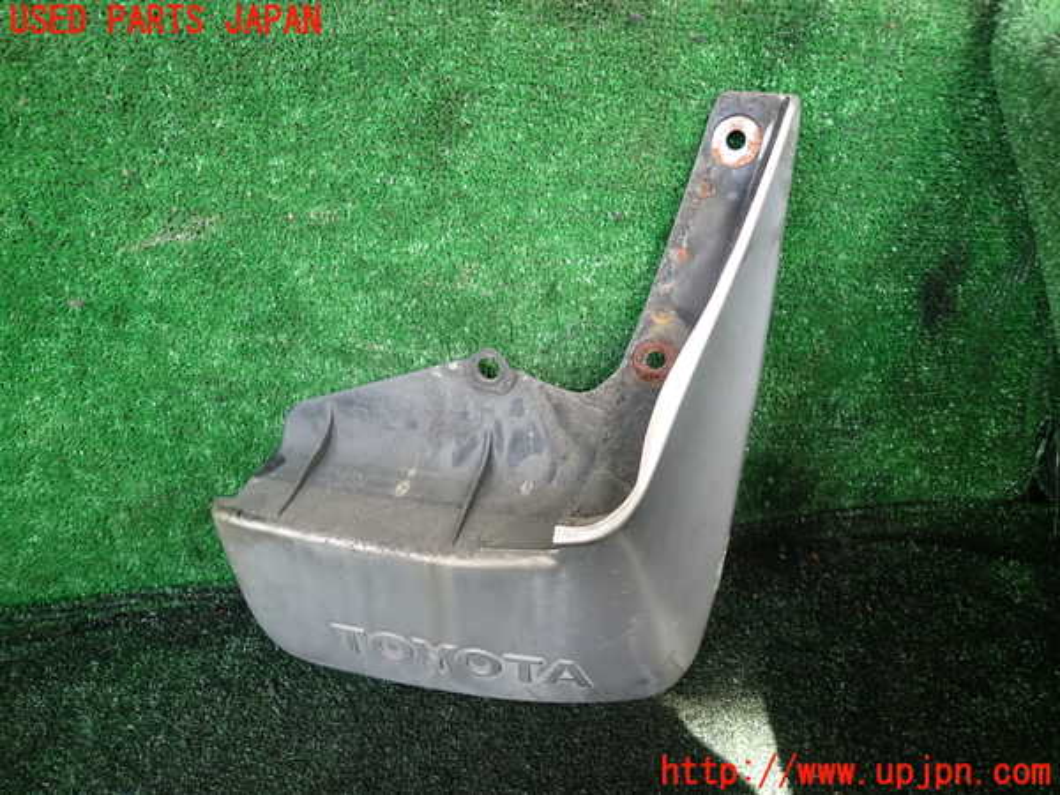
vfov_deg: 54.9
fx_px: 766
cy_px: 398
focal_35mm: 25
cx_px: 530
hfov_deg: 69.4
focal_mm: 4.5
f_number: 2
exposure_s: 1/80
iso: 100
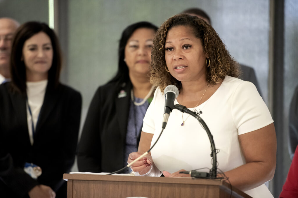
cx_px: 149
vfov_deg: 6.8
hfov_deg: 10.2
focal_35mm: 201
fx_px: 1664
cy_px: 99
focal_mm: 200
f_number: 2.8
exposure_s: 1/400
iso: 5000
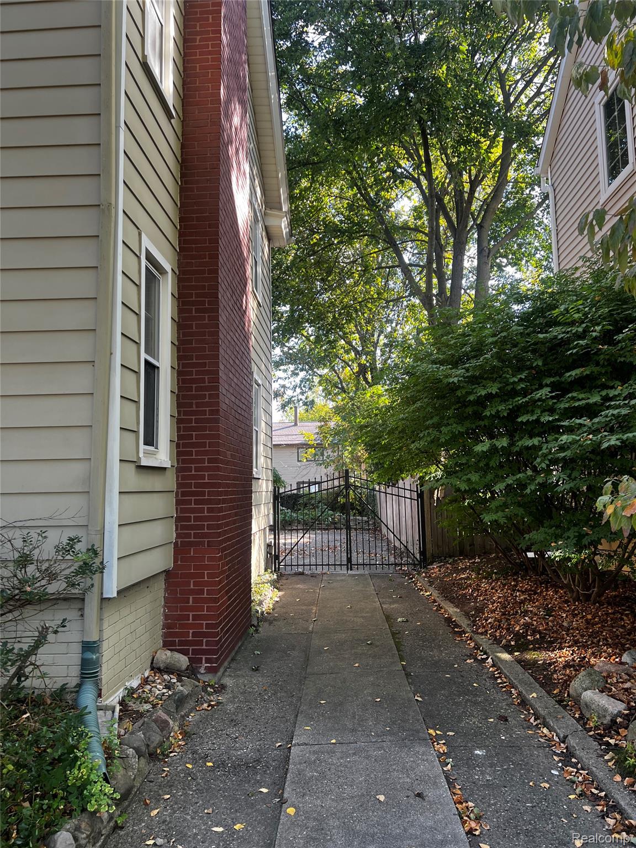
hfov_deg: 53.1
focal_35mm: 26
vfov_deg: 67.3
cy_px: 424
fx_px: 637
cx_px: 318
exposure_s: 1/166
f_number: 1.5
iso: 40
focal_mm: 5.7
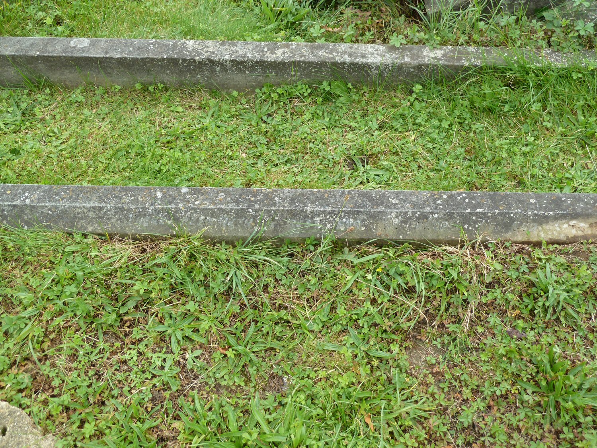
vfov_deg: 44.2
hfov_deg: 56.8
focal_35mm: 32
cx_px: 298
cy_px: 224
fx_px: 552
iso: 80
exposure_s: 1/100
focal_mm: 5.3
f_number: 3.5
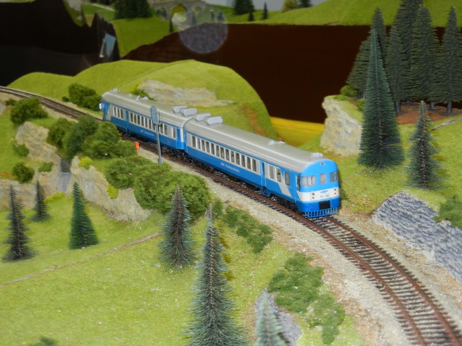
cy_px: 173
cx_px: 231
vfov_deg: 19.1
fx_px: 1028
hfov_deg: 25.3
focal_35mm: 77
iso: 200
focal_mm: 13.9
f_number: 4.3
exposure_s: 1/30
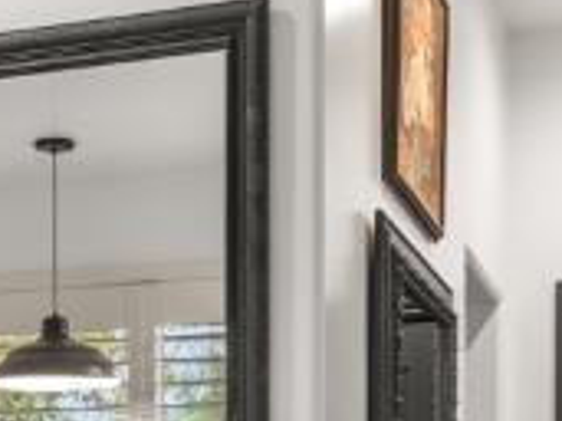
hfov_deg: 17.2
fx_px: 1785
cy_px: 585
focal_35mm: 110
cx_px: -95
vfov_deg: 12.9
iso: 80
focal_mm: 17
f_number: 8
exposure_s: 1/1.67
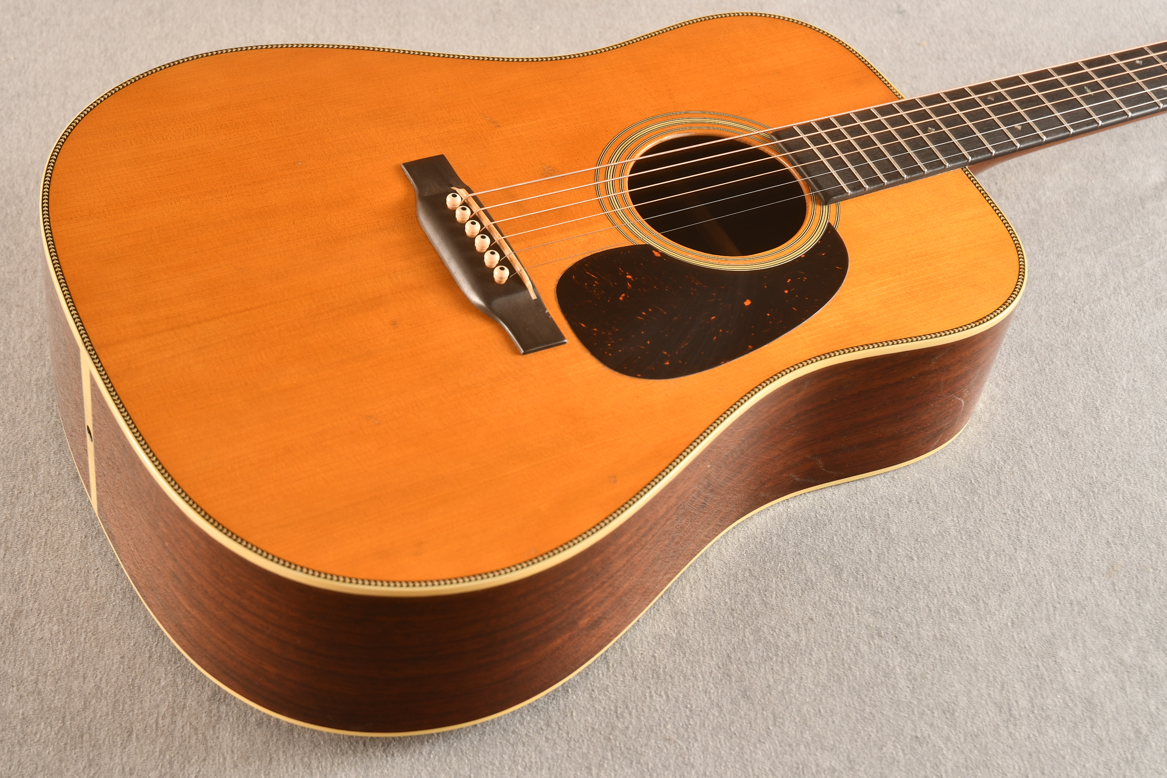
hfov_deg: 30.5
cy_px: 389
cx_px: 584
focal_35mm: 66
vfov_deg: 20.6
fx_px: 2139
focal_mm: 44
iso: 200
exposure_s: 1/10
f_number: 4.5
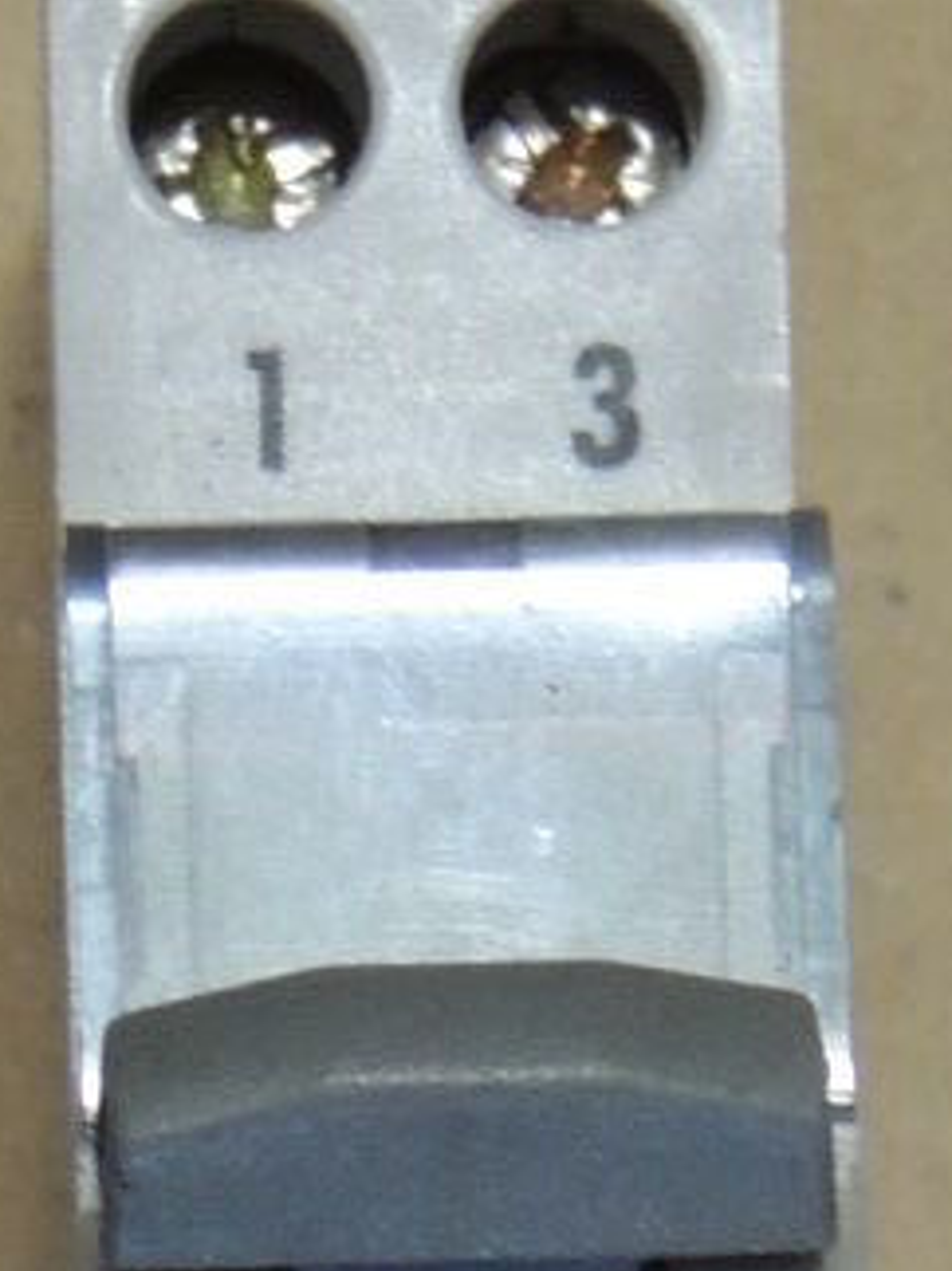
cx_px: 566
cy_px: 1586
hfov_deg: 8.0
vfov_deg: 10.4
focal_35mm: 186
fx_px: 6825
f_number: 3.7
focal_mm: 10.7
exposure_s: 1/15
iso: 560
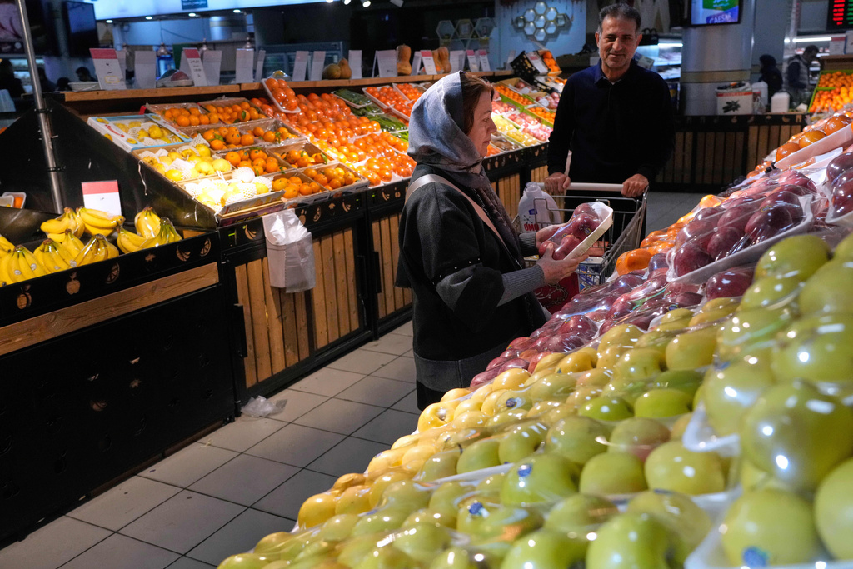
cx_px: 426
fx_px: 758
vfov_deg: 41.1
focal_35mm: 32
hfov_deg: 58.7
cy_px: 284
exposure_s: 1/1000
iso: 4000
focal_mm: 32
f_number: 5
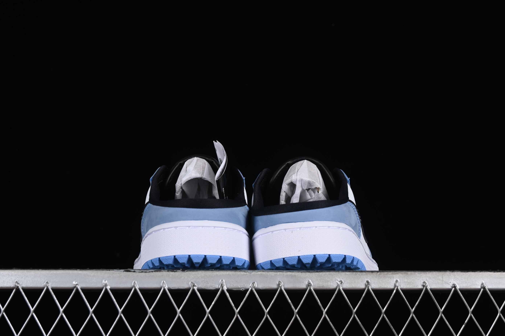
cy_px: 168
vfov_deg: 18.2
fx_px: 1052
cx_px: 252
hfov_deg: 27.0
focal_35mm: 75
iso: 160
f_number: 8
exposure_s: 1/80
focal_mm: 50
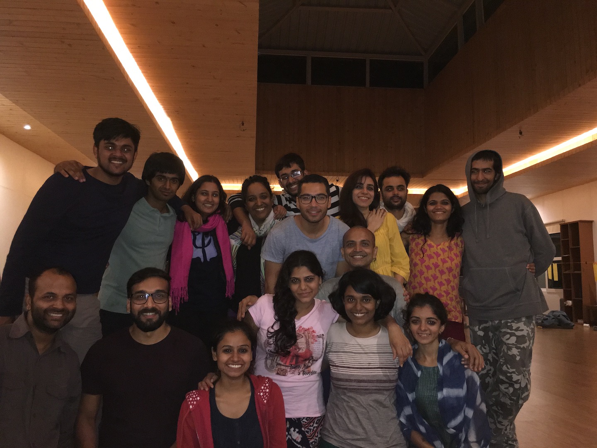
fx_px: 500
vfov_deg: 48.2
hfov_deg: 61.7
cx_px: 298
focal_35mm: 29
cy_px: 224
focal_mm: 4.15
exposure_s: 1/17
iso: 250
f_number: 2.2
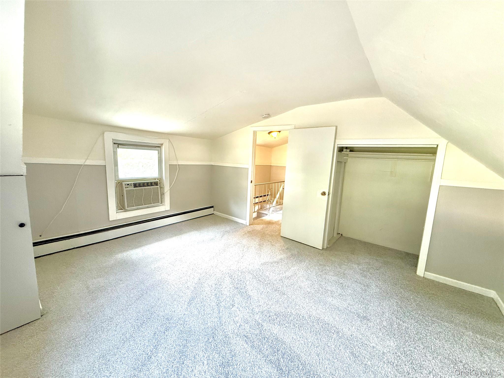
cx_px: 252
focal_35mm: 14
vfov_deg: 85.7
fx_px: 204
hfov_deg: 102.1
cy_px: 189
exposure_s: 1/79
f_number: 2.2
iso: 320
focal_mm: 2.22
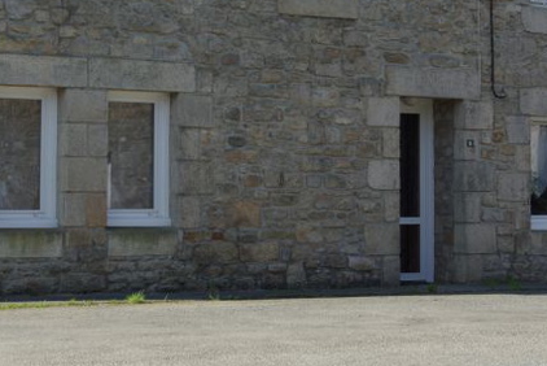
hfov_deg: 19.0
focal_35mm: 107
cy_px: 58
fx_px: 1627
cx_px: 174
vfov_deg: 12.7
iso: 100
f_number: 8
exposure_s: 1/180
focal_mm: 38
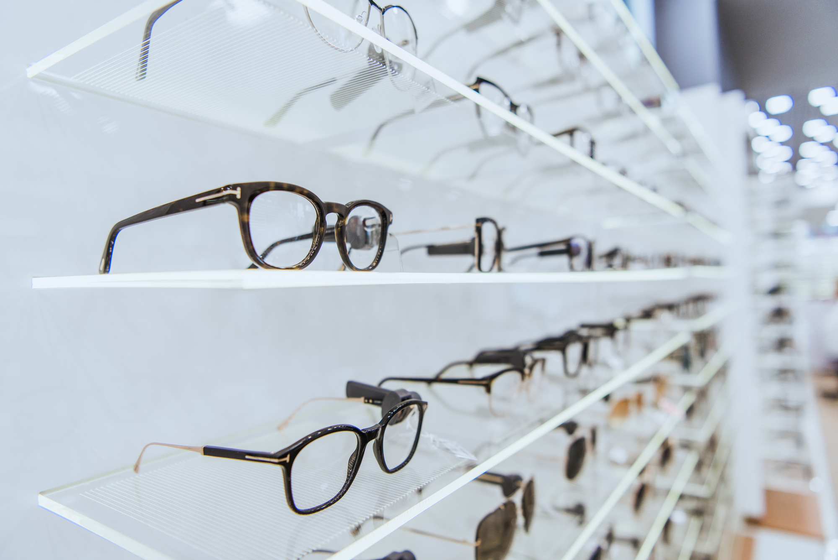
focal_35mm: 24
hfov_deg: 73.7
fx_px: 559
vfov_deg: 53.2
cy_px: 280
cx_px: 419
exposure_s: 1/200
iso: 400
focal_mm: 24
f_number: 3.2
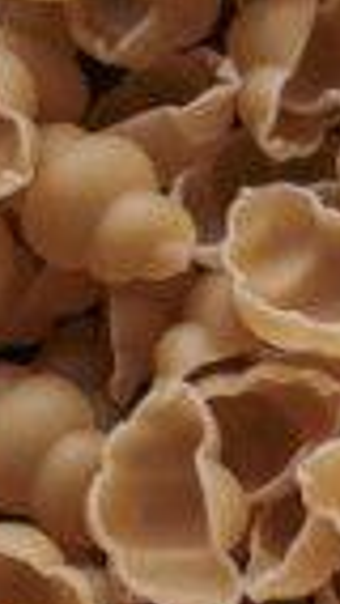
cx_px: 1577
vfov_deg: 7.1
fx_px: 4738
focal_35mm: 296
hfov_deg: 3.8
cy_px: 1055
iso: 160
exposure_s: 1/100
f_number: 8
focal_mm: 50
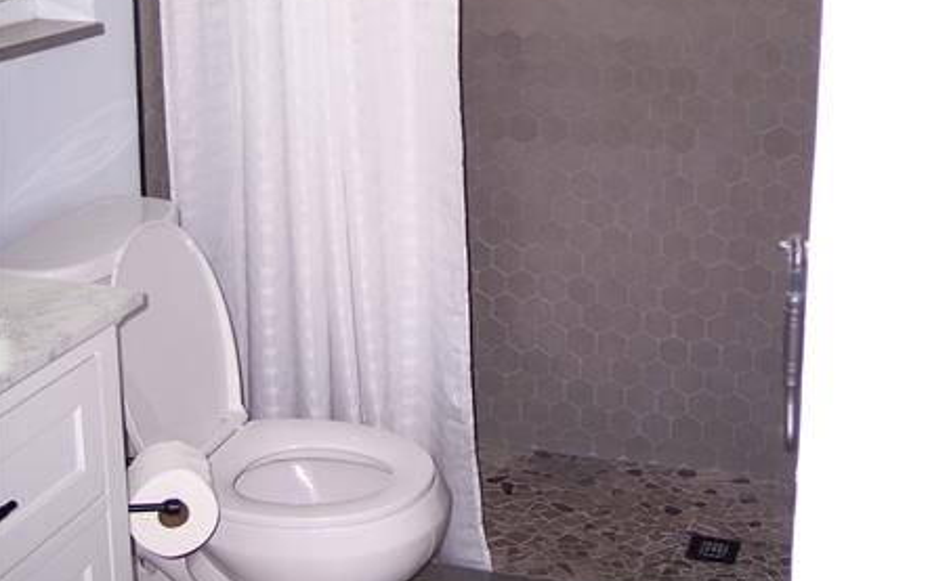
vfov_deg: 22.9
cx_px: 466
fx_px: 1420
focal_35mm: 56
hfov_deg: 36.3
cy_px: 128
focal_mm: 8
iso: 100
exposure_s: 1/60
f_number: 2.8
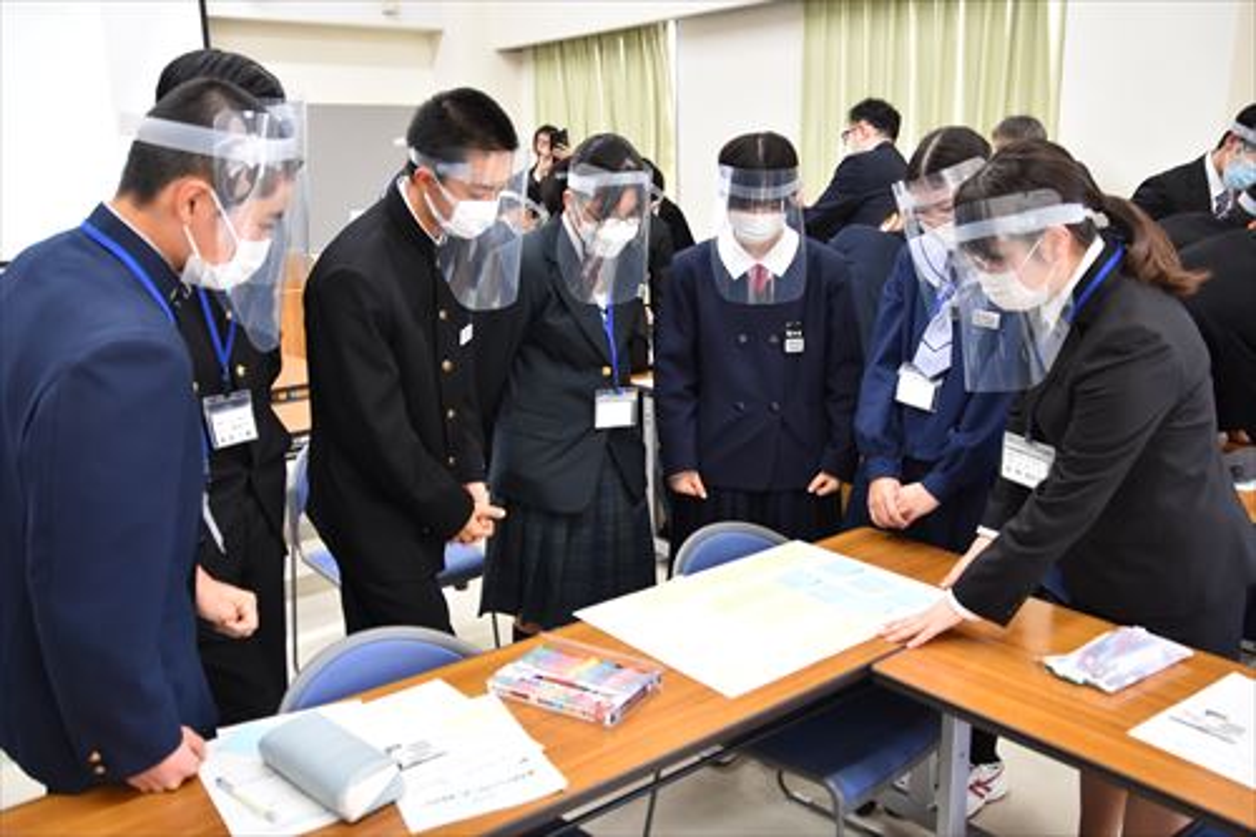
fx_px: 1099
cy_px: 418
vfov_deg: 41.7
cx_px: 628
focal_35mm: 32
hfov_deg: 59.5
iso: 800
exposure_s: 1/50
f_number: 3.5
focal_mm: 21
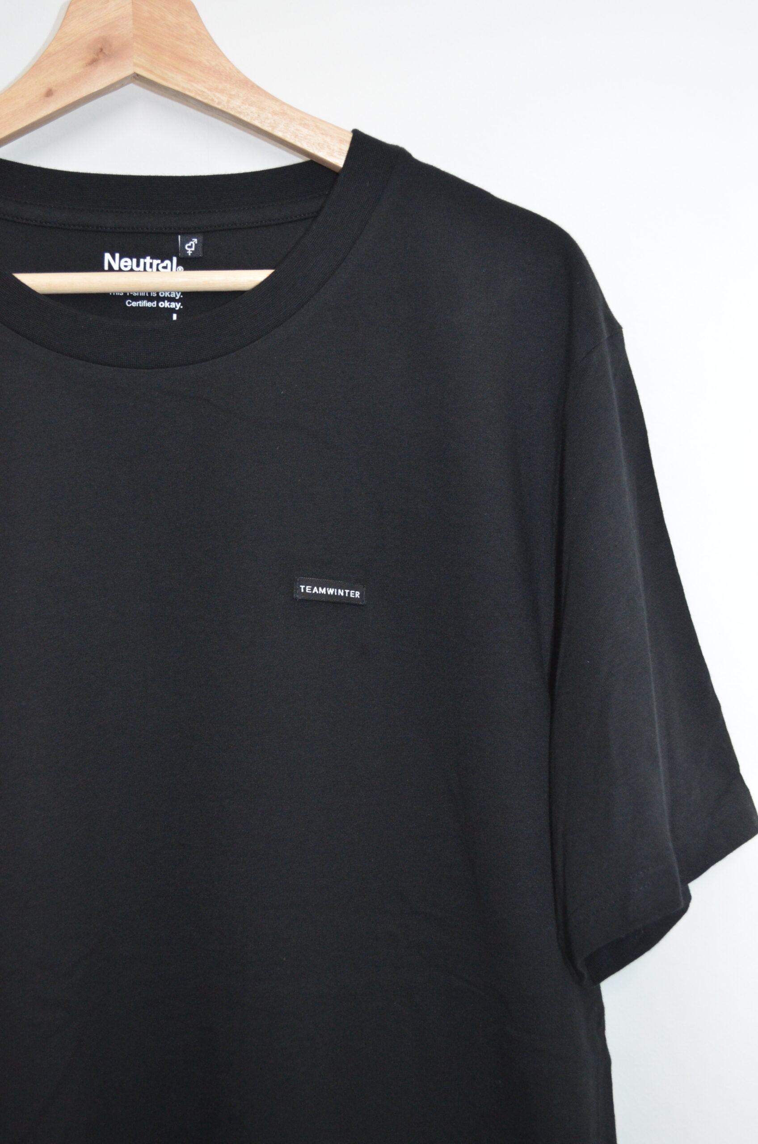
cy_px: 572
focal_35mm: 48
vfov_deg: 41.2
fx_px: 1522
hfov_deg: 28.0
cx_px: 379
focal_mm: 32
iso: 1600
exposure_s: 1/60
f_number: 4.8
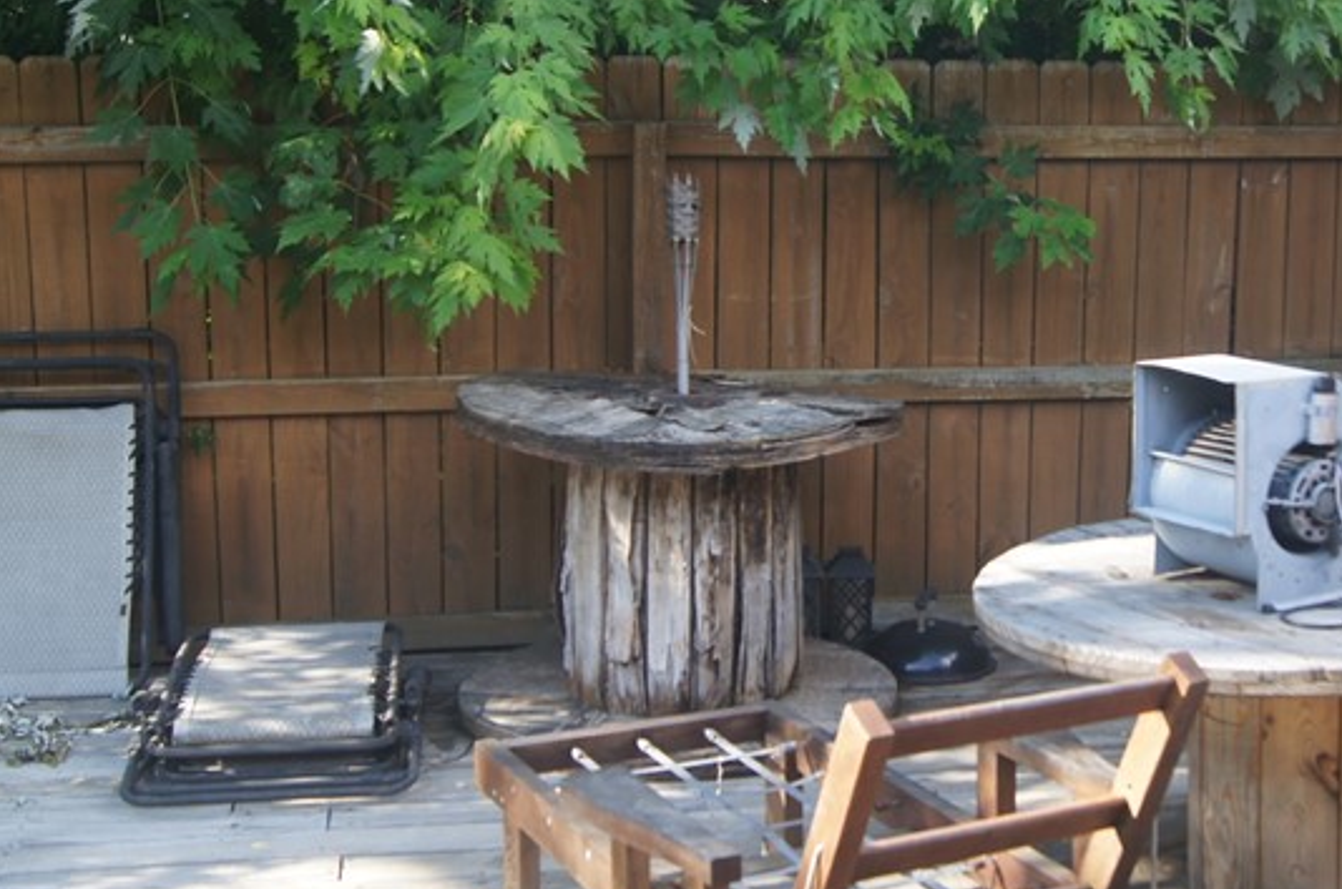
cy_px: 342
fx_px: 2047
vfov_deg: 24.5
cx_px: 954
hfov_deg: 35.7
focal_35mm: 55
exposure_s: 1/40
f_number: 5.6
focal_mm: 18
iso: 100
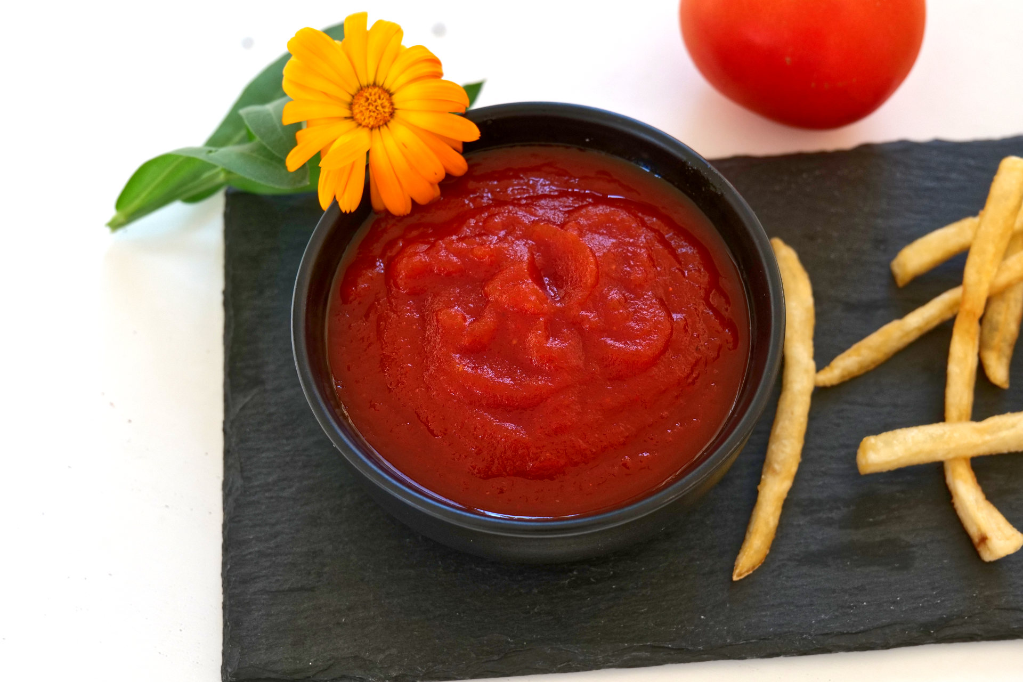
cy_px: 341
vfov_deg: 22.6
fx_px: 1705
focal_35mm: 60
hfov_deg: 33.4
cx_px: 512
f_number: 8
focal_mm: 60
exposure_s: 1/60
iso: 1600
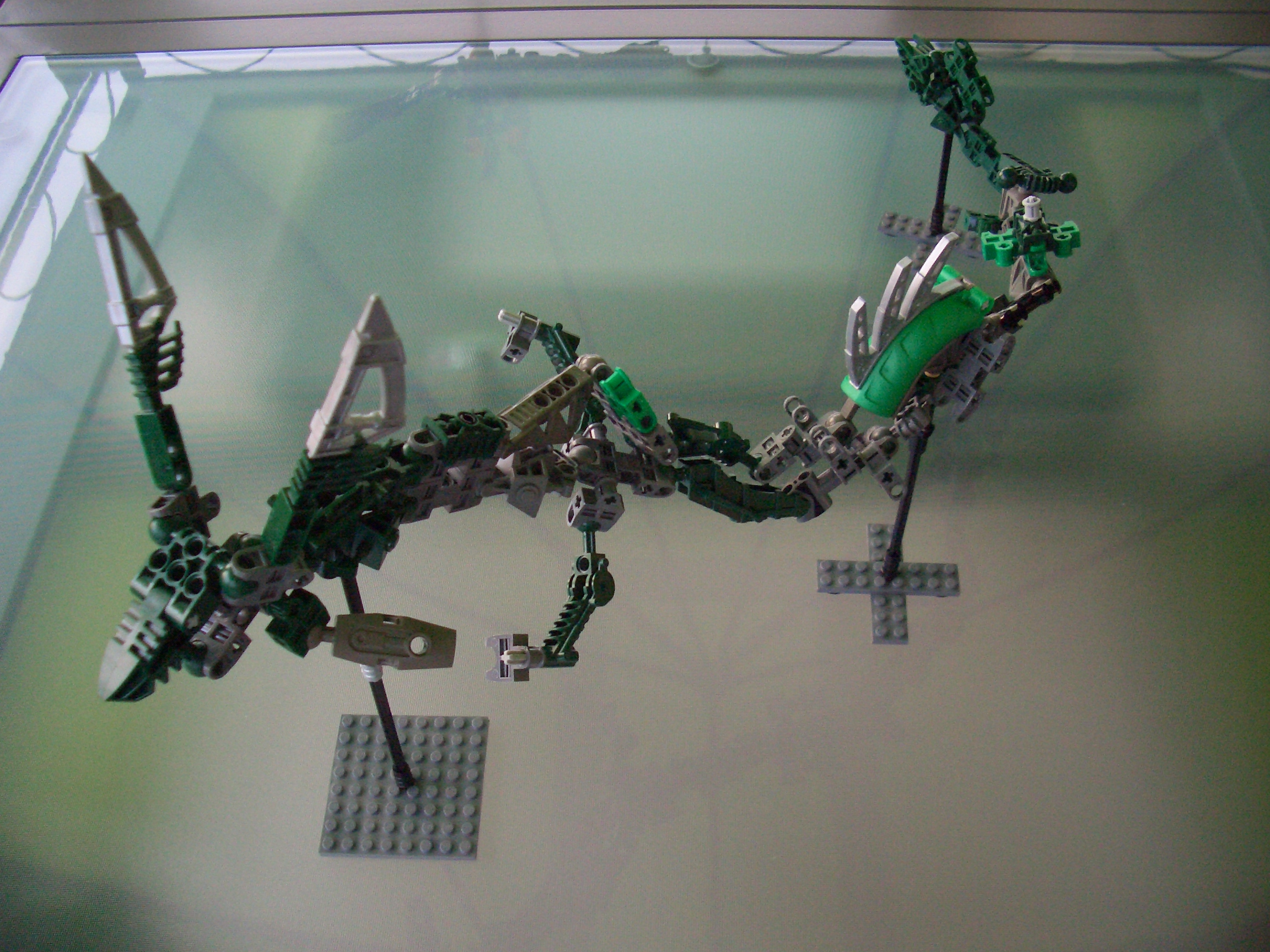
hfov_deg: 52.6
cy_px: 476
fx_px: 1284
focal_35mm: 35
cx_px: 635
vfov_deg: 40.7
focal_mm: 5.8
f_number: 2.6
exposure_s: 1/40
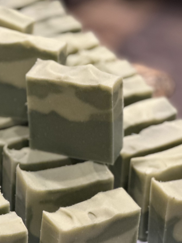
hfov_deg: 10.7
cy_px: 139
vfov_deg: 14.3
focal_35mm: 138
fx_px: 968
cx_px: 43
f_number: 2.8
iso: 400
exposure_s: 1/40
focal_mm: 9
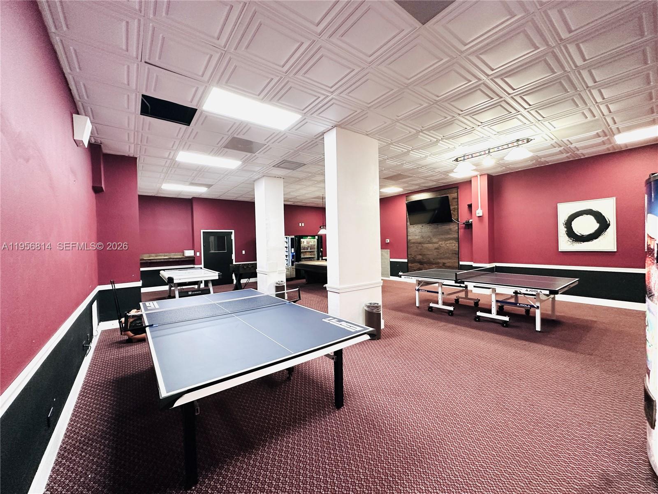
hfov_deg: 102.1
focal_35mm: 14
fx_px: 266
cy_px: 247
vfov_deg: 85.7
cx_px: 329
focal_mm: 2.22
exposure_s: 1/60
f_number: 2.2
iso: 250
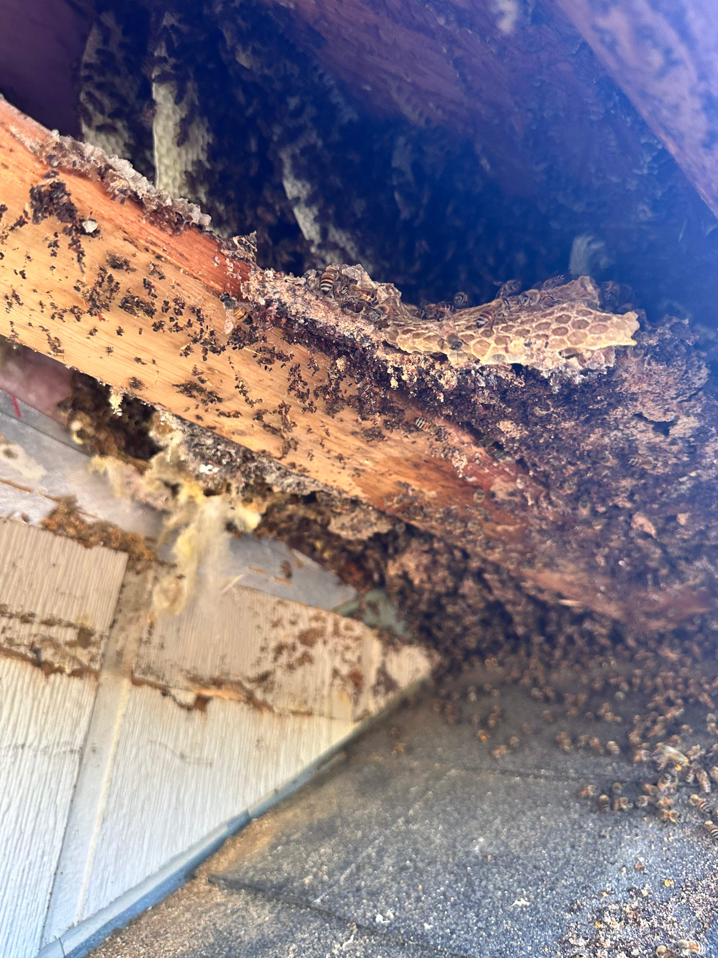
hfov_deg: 54.9
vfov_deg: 69.4
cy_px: 463
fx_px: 691
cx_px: 353
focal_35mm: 25
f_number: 1.78
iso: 160
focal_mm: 6.86
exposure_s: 1/121
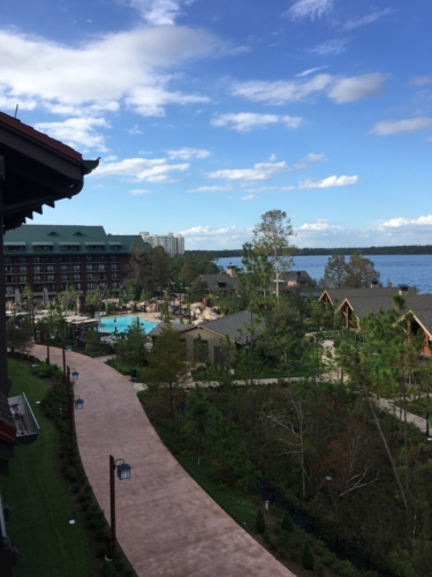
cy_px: 288
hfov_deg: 48.2
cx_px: 216
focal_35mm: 29
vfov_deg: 61.7
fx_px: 483
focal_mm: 4.15
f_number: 2.2
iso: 25
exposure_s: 1/836
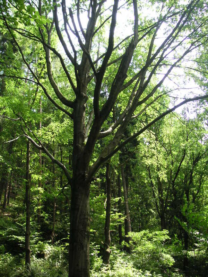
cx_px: 104
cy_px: 138
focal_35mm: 37
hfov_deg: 38.7
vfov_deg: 50.1
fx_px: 296
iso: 50
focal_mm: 6.1
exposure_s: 1/90
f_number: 2.8
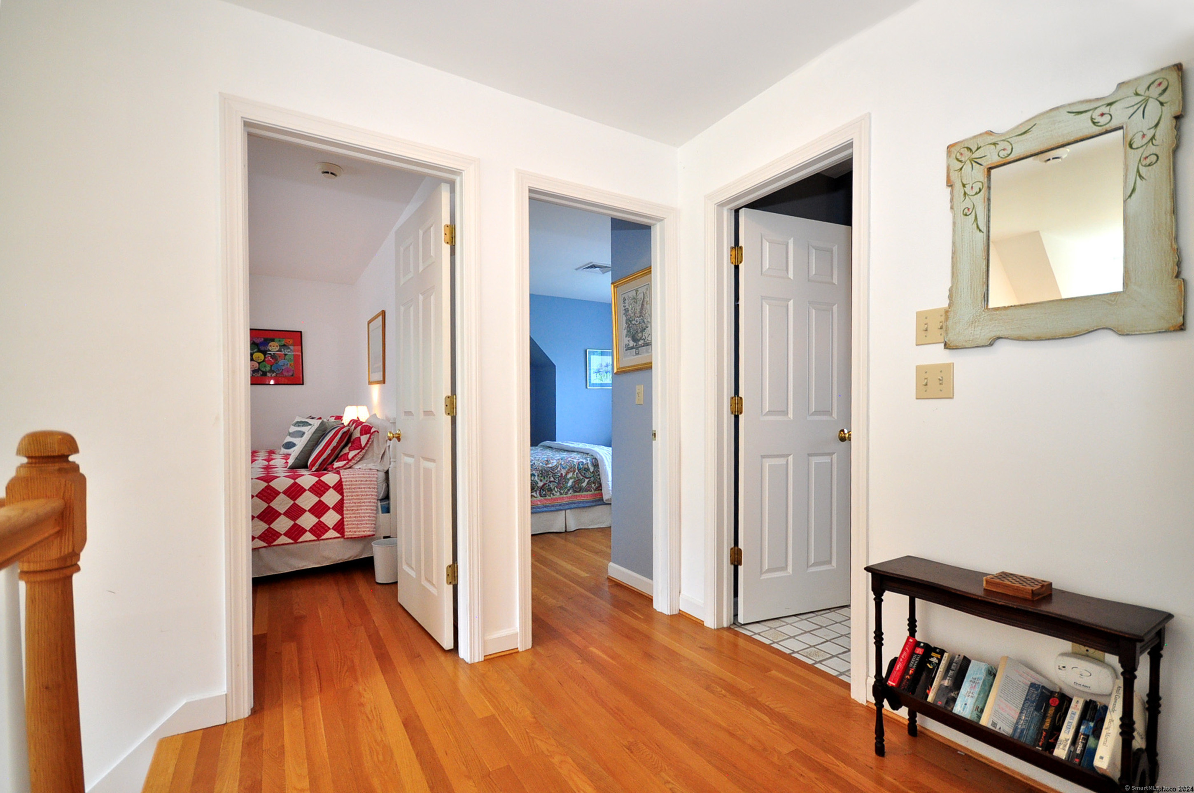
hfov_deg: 100.5
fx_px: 497
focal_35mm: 15
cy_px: 396
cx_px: 597
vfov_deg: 77.2
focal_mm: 10
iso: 640
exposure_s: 1/80
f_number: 4
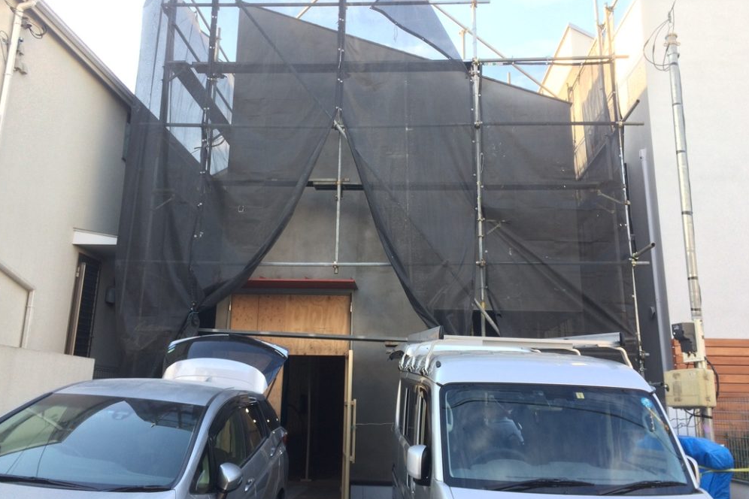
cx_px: 380
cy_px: 241
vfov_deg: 42.3
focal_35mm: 31
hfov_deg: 60.3
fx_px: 645
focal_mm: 4.15
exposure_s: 1/120
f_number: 2.2
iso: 32
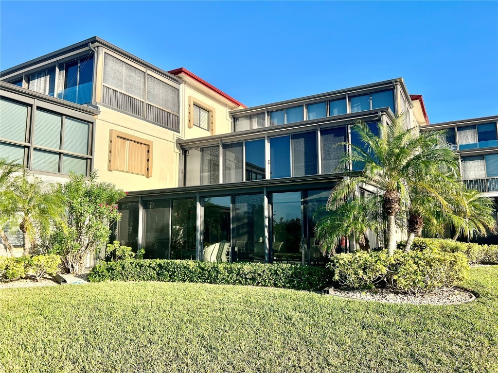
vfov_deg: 53.1
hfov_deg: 67.3
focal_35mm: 26
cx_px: 249
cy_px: 186
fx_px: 374
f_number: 1.5
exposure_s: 1/2123
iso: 50
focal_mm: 5.7
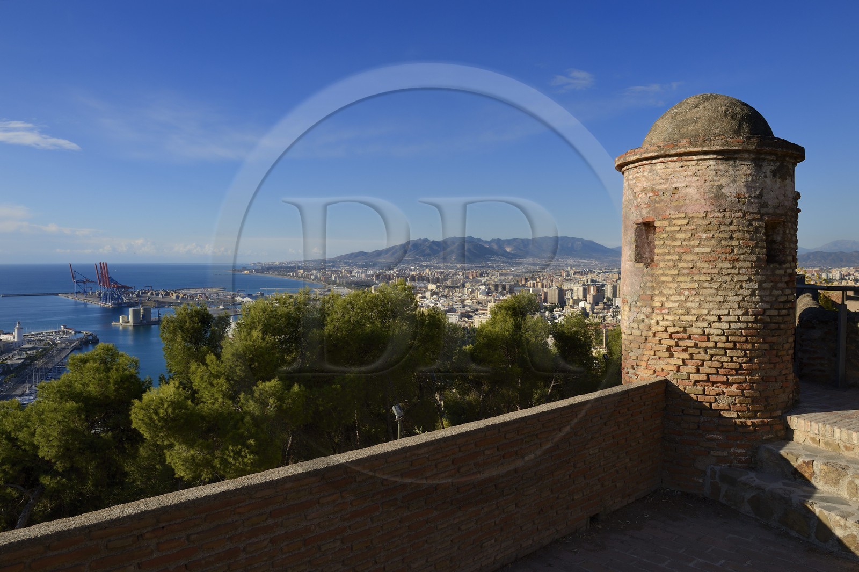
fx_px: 572
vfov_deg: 53.1
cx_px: 430
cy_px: 286
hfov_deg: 73.8
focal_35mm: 24
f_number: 11
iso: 200
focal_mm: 24
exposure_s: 1/250
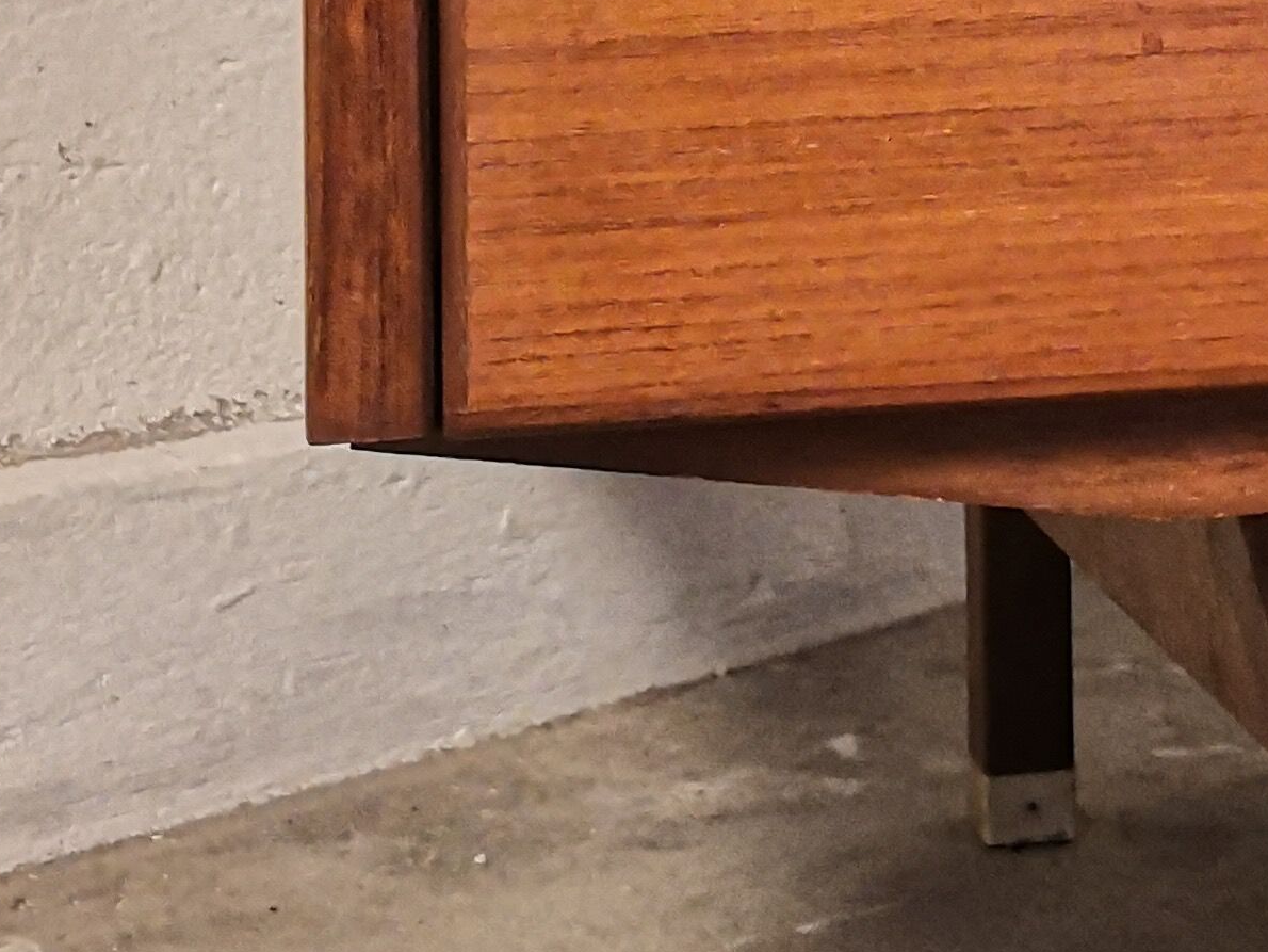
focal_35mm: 90
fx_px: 3297
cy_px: -188
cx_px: 1348
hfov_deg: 20.8
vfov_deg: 15.8
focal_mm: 3.95
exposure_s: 3
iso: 400
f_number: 1.8
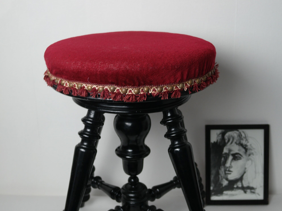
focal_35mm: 52
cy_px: 107
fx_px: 424
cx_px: 141
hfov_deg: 36.8
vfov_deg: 28.0
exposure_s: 1/50
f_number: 3.5
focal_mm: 24
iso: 200
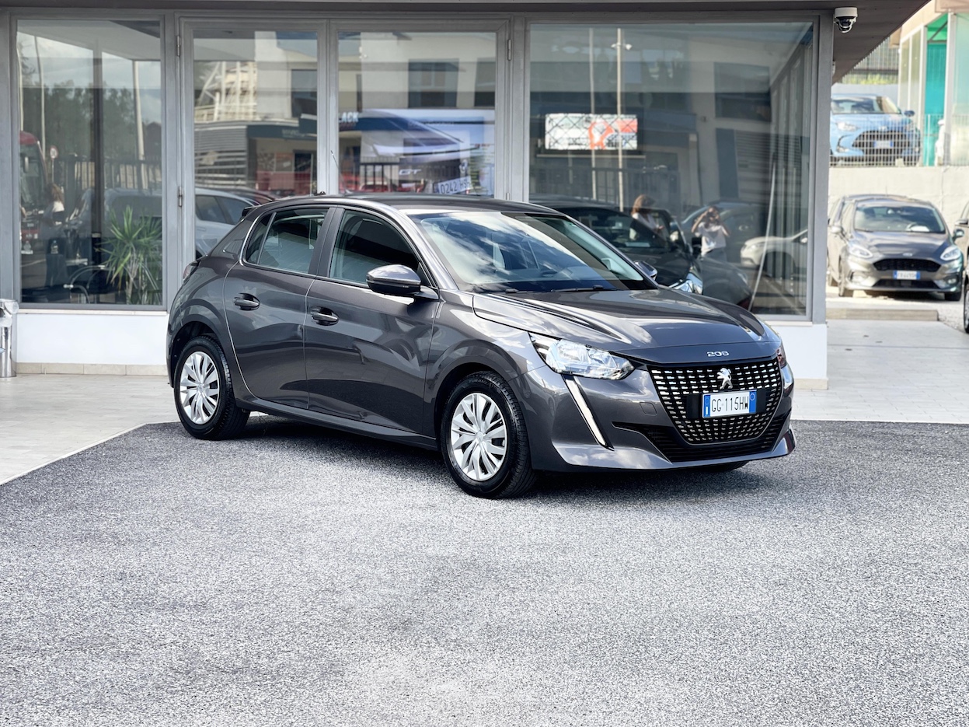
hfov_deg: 30.3
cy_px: 364
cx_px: 484
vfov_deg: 22.9
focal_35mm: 64
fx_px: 1791
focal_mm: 7.5
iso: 25
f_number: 2.2
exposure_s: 1/121
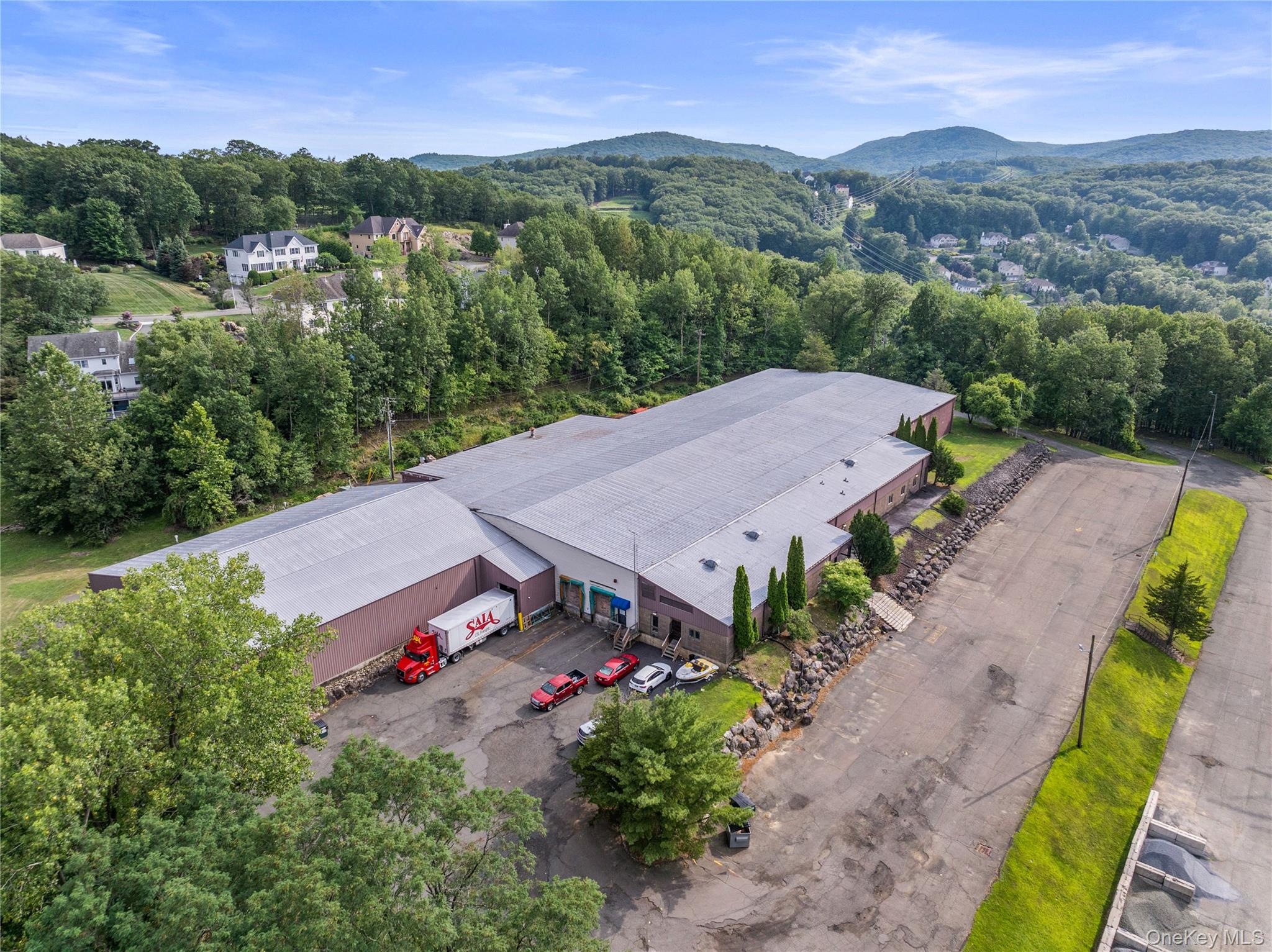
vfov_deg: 56.8
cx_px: 636
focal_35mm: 24
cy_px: 476
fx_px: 881
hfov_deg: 71.6
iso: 260
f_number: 2.8
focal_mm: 12.29
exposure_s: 1/2500
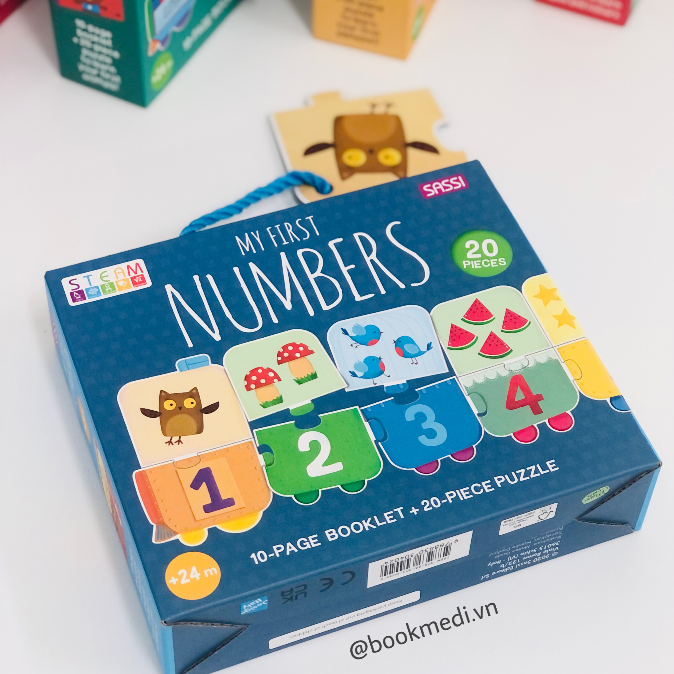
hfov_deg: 25.4
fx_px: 1498
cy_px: 341
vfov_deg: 25.4
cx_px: 340
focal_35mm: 68
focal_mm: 6.6
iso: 64
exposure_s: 1/33
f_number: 2.8
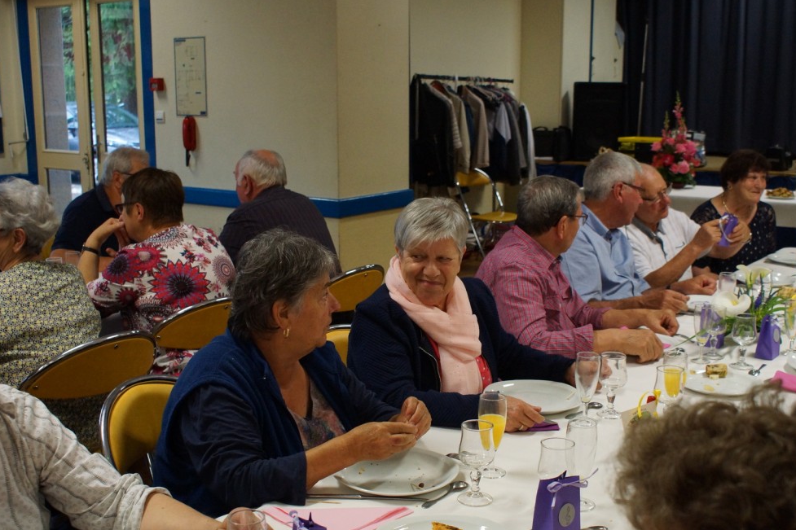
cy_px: 274
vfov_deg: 30.5
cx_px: 414
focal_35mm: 44
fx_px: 973
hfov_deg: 44.5
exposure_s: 1/80
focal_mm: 28
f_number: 4.5
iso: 1600
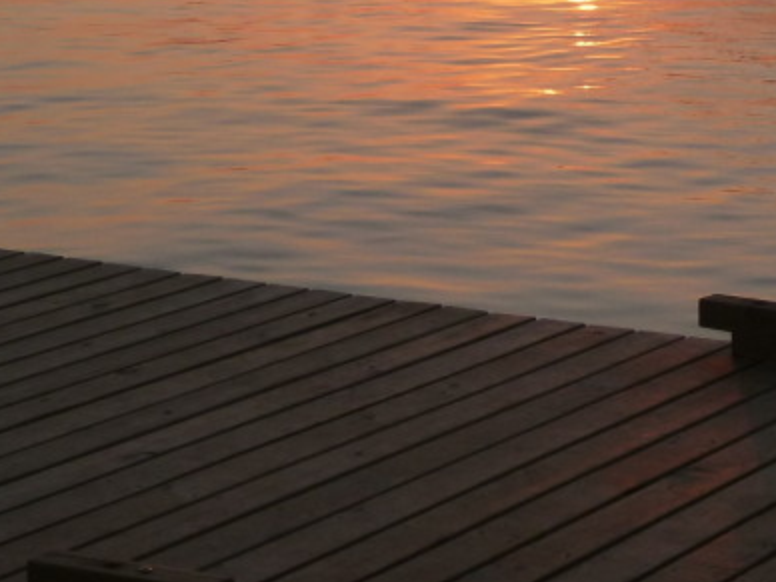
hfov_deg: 15.9
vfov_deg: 11.8
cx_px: 392
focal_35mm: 124
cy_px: -44
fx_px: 2780
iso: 160
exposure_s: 1/250
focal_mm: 8.4
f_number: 4.5
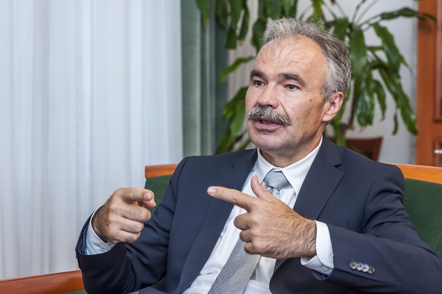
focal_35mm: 105
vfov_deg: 13.0
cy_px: 147
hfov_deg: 19.5
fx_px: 1288
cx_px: 221
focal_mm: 105
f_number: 7.1
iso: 1600
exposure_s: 1/200
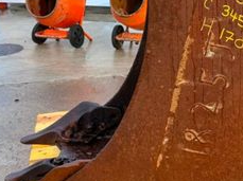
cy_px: 43
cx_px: 177
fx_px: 442
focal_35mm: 63
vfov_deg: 23.0
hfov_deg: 30.3
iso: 250
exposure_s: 1/50
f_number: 1.78
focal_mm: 6.76
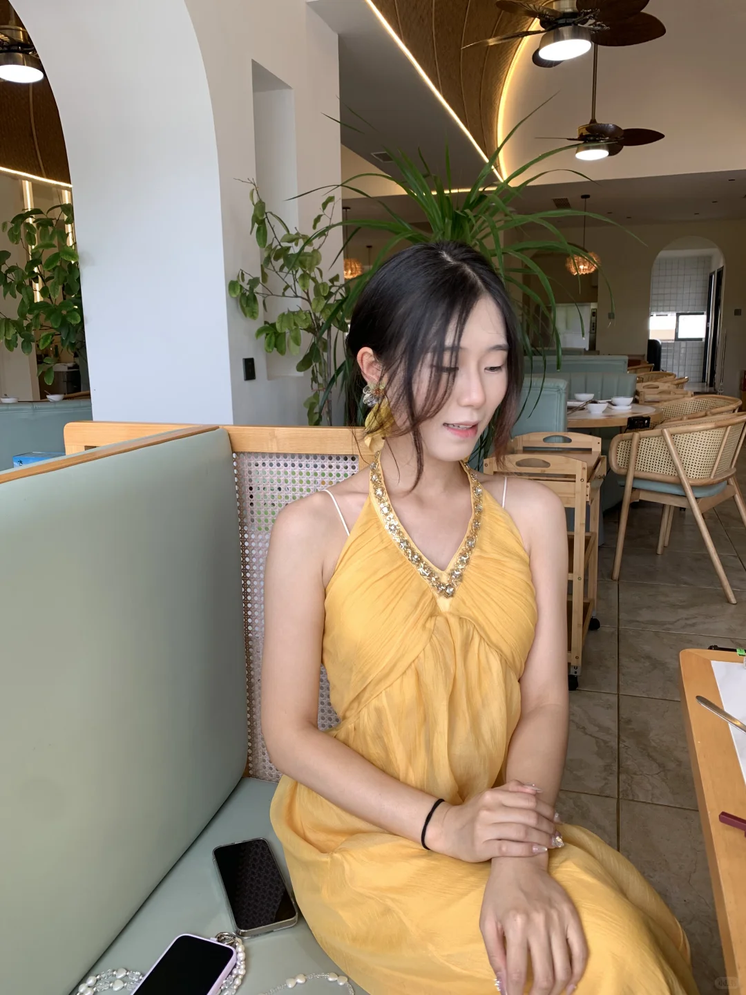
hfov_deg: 53.1
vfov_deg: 67.3
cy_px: 498
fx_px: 747
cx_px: 373
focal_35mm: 26
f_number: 1.8
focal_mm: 4.25
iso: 25
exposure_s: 1/100
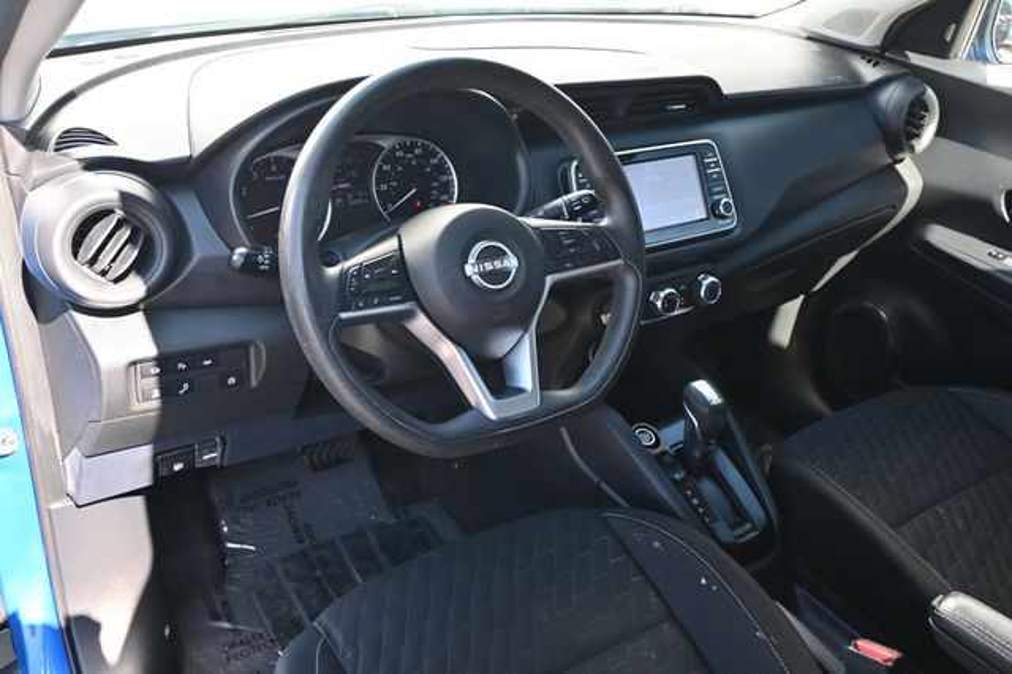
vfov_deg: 41.7
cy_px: 337
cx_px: 506
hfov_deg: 59.5
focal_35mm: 32
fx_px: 885
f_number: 4
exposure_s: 1/125
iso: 400
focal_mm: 21
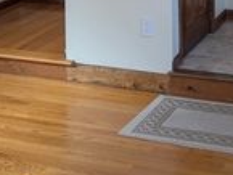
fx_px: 660
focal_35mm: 98
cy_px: -97
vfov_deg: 14.0
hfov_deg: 20.0
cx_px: 111
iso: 37
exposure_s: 1/26.1
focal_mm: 6.9
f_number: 1.68
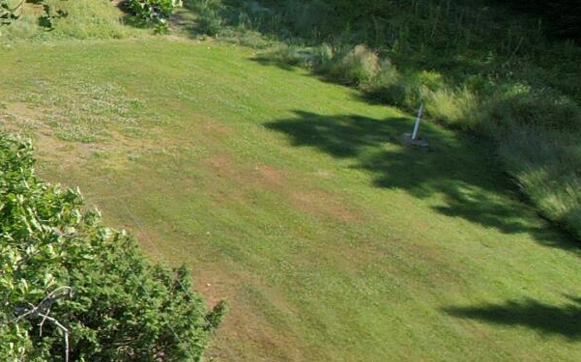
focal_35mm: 112
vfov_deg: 11.7
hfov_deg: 13.6
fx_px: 1773
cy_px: 139
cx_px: -799
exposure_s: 1/1250
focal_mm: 8.38
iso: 100
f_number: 2.8
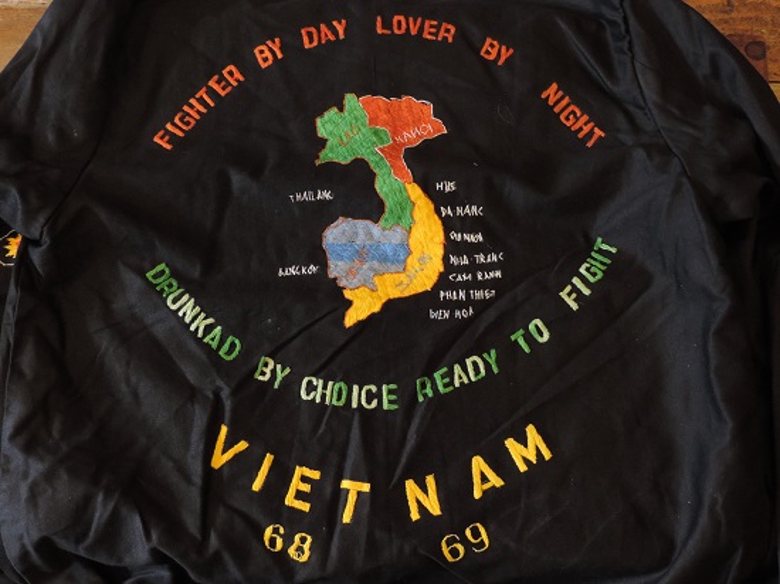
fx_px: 1126
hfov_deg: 38.2
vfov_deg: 29.1
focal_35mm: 50
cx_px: 390
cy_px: 292
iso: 640
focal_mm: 8.9
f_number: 3.6
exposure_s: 1/13
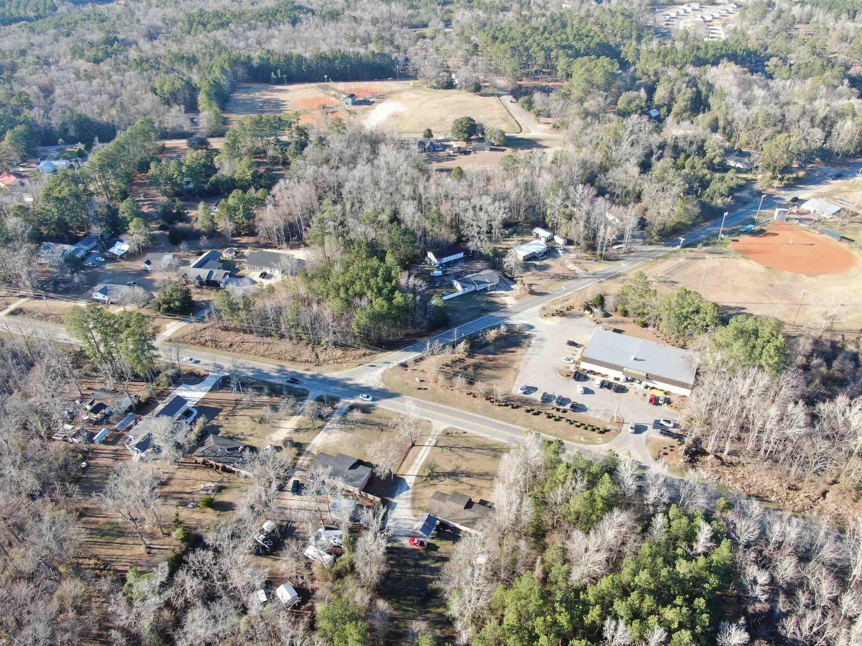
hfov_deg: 71.6
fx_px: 598
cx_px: 431
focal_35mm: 24
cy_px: 323
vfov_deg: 56.8
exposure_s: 1/240
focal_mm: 4.39
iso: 100
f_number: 2.8
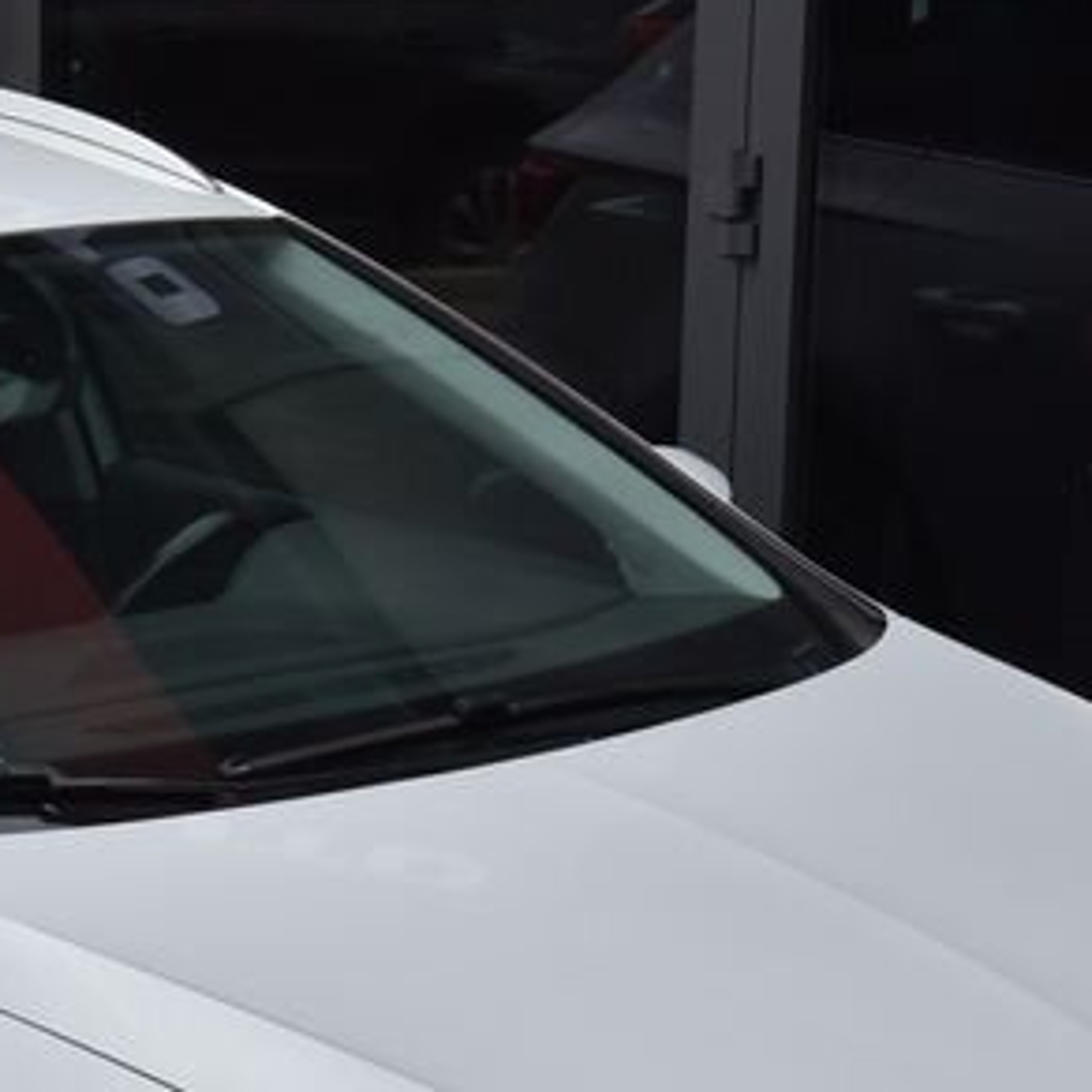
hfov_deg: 10.0
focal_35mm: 173
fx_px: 6174
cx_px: -45
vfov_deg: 10.1
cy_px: 995
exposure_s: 1/400
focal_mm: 58
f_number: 10
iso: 500
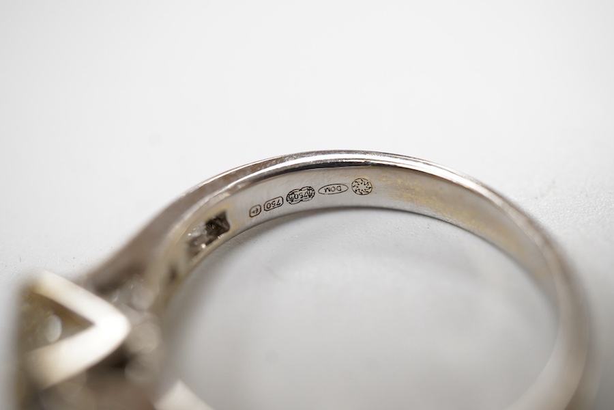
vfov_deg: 29.9
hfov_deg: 43.6
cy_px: 205
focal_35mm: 45
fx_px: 767
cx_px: 307
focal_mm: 30
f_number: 9
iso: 1250
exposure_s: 1/125
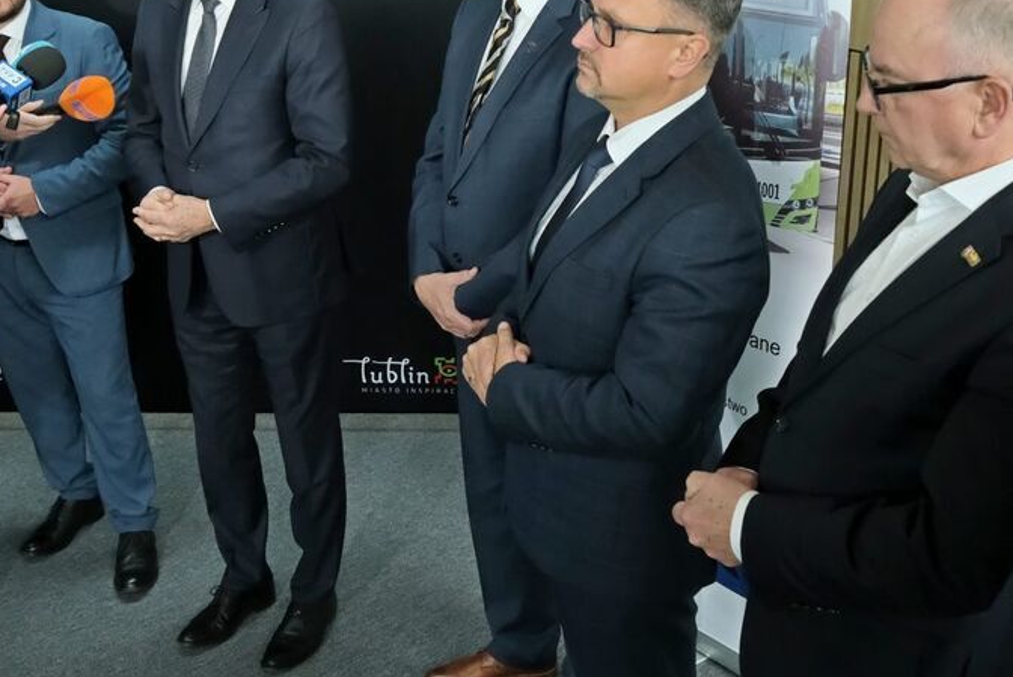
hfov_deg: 43.5
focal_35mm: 45
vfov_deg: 29.7
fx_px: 1267
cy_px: 227
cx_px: 576
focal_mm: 16
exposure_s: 1/140
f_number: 5.6
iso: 3200
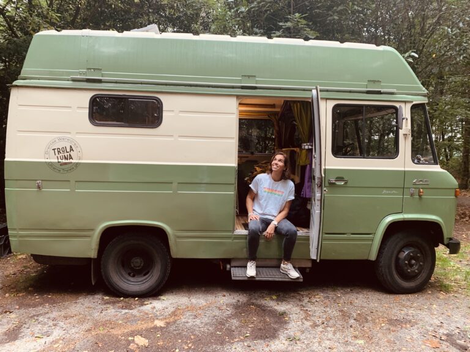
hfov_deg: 67.3
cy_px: 176
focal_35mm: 26
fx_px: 353
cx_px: 235
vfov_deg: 53.1
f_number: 1.8
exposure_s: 1/66
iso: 100
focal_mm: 4.25
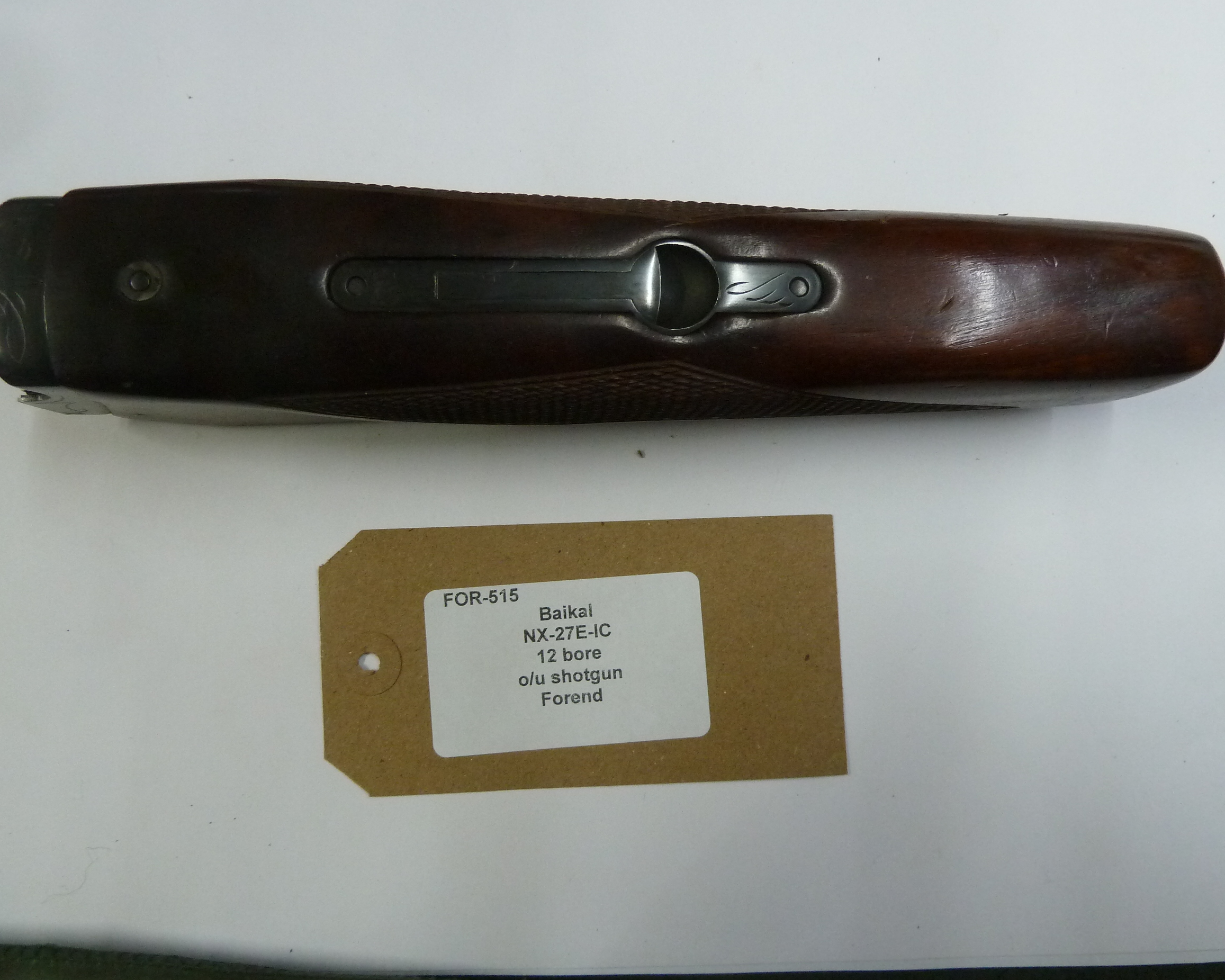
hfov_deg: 64.1
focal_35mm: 27
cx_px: 620
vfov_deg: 53.2
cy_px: 480
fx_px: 979
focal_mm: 4.1
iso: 320
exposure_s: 1/30
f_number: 3.3
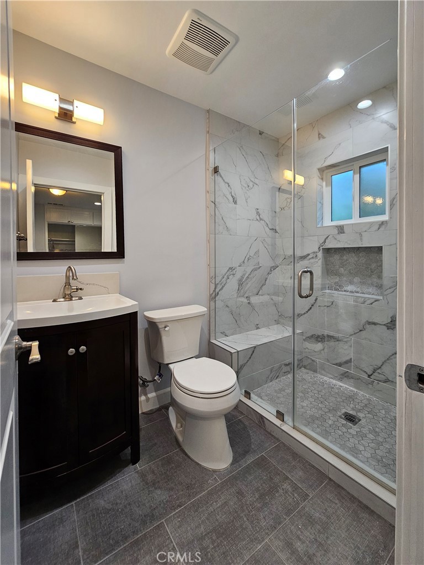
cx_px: 212
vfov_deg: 106.2
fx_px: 212
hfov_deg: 89.9
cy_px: 282
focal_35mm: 13
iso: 100
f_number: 2.2
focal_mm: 2.2
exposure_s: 1/60
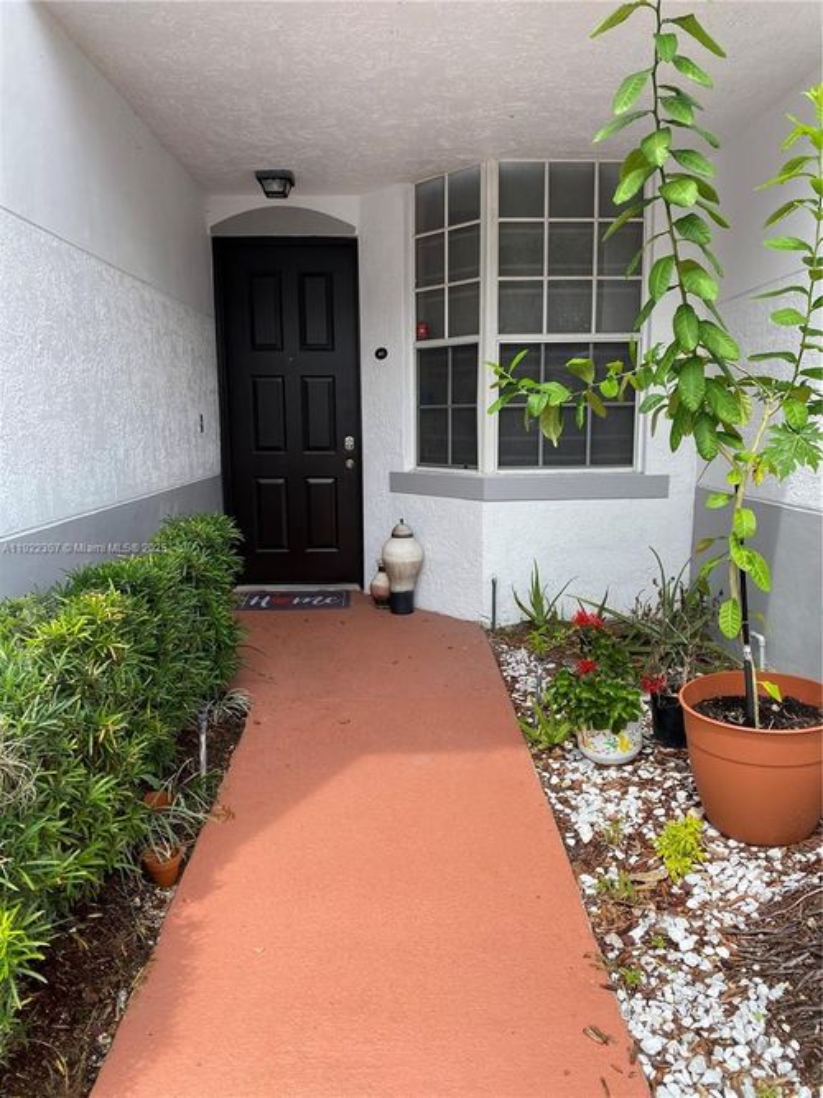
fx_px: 824
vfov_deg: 67.3
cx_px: 412
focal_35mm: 26
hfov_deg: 53.0
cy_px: 549
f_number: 1.8
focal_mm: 4.25
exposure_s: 1/733
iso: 32
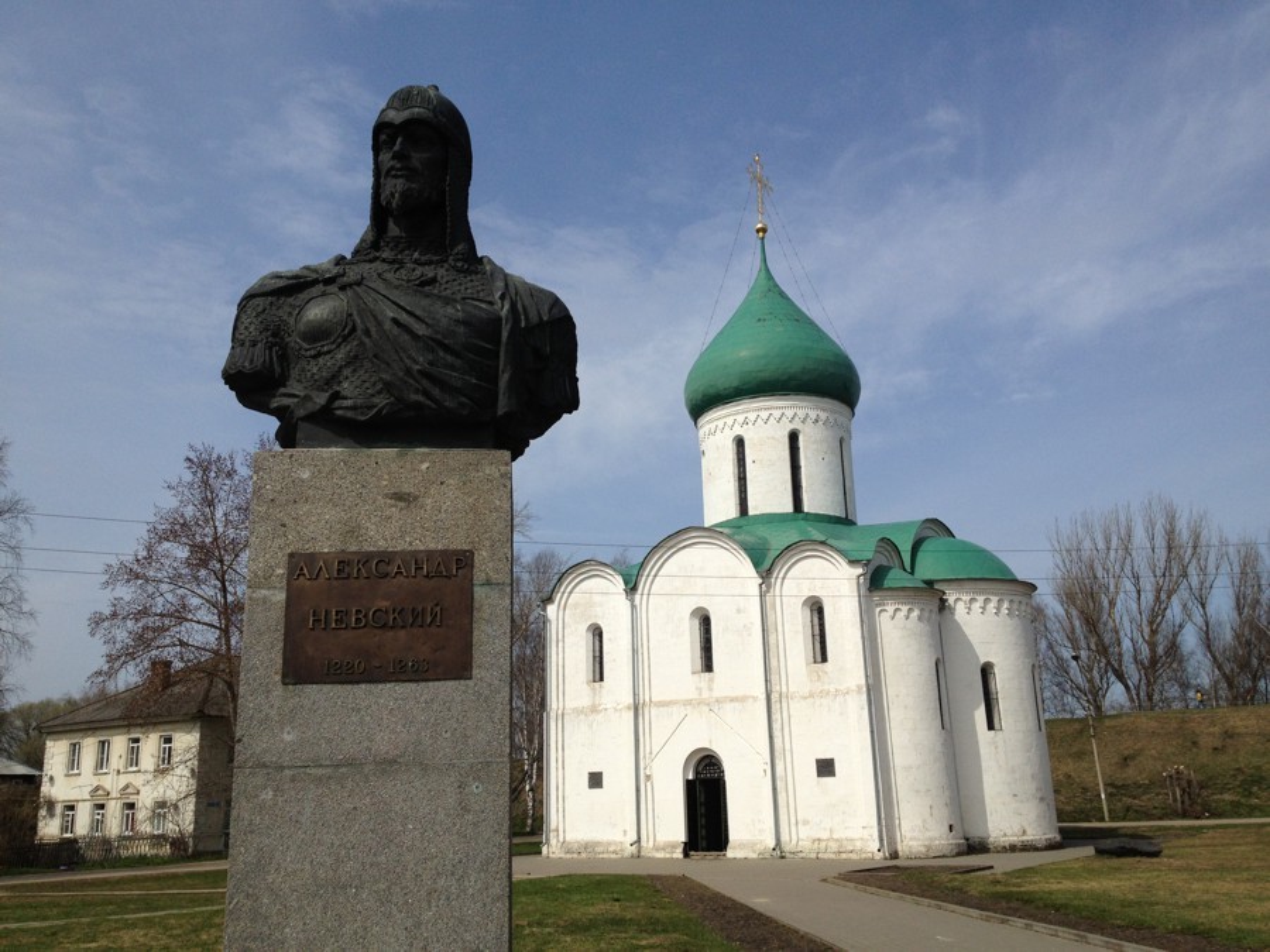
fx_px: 1284
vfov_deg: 40.7
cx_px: 635
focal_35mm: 35
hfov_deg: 52.6
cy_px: 476
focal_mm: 4.28
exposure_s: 1/3460
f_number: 2.4
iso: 50
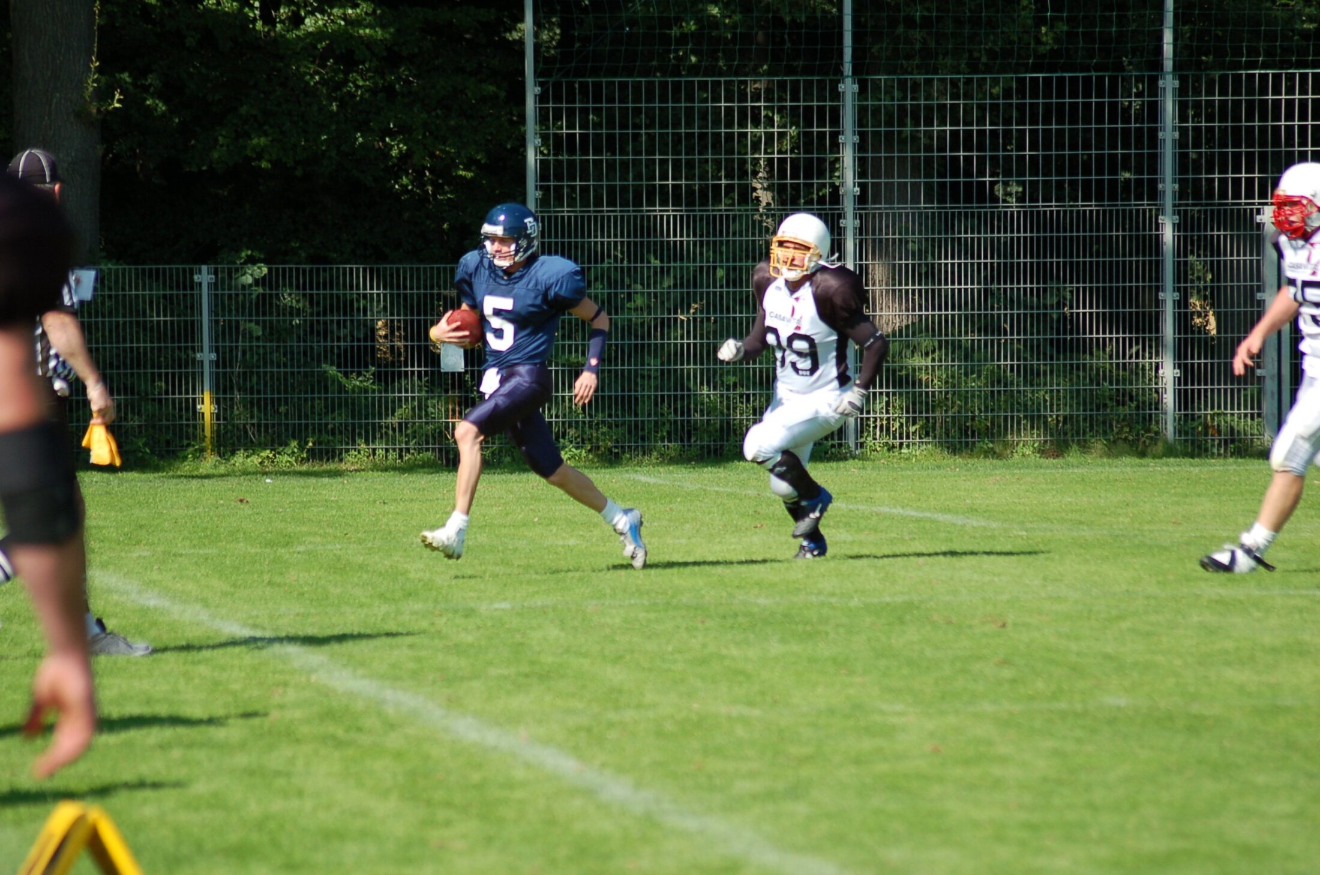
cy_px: 438
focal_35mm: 225
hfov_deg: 9.2
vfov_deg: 6.1
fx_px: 8234
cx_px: 660
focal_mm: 150
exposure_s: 1/1000
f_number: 4.5
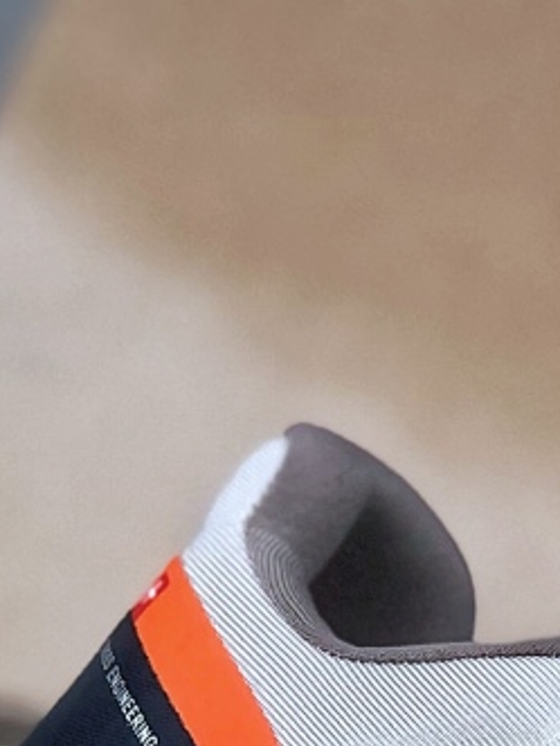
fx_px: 5328
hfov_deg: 6.0
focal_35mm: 247
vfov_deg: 7.8
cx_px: 654
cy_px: 1195
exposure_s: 1/100
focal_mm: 6.6
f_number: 2.8
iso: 32
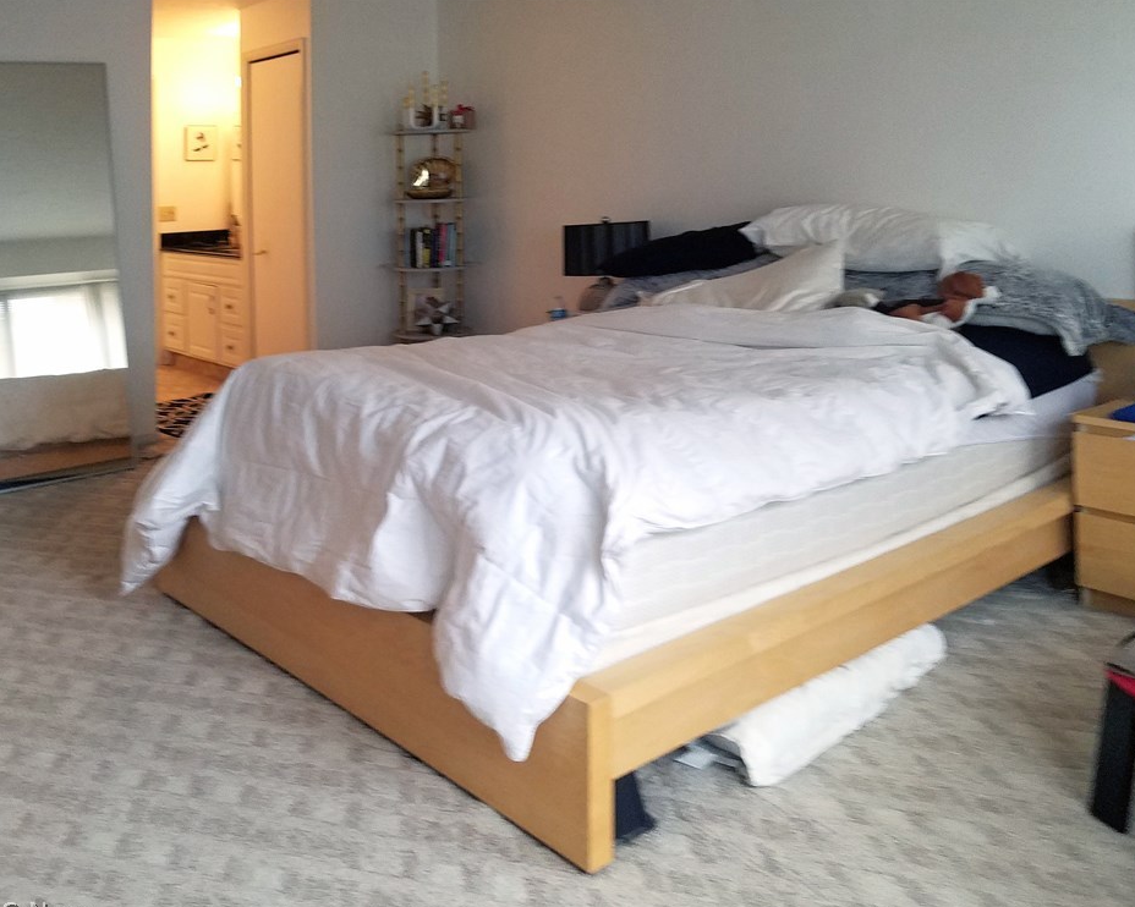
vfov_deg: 51.5
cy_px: 463
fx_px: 940
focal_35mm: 28
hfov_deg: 62.2
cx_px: 585
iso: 200
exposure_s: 1/60
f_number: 1.7
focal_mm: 4.2
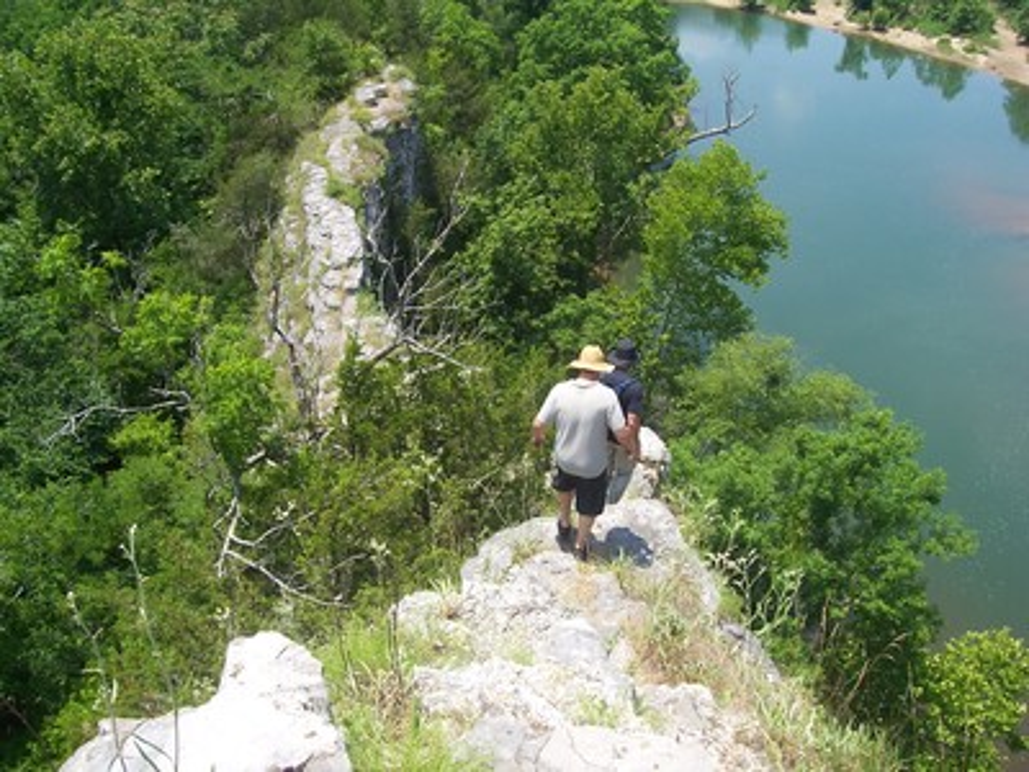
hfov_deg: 54.0
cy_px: 386
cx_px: 514
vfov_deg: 41.8
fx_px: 1011
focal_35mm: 34
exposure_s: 1/350
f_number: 5.6
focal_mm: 5.6
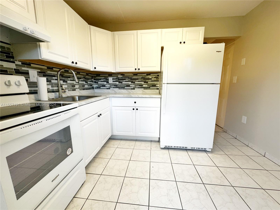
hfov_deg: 102.1
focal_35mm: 14
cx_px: 140
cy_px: 105
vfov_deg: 85.7
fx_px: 113
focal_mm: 2.22
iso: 64
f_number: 2.2
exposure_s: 1/120
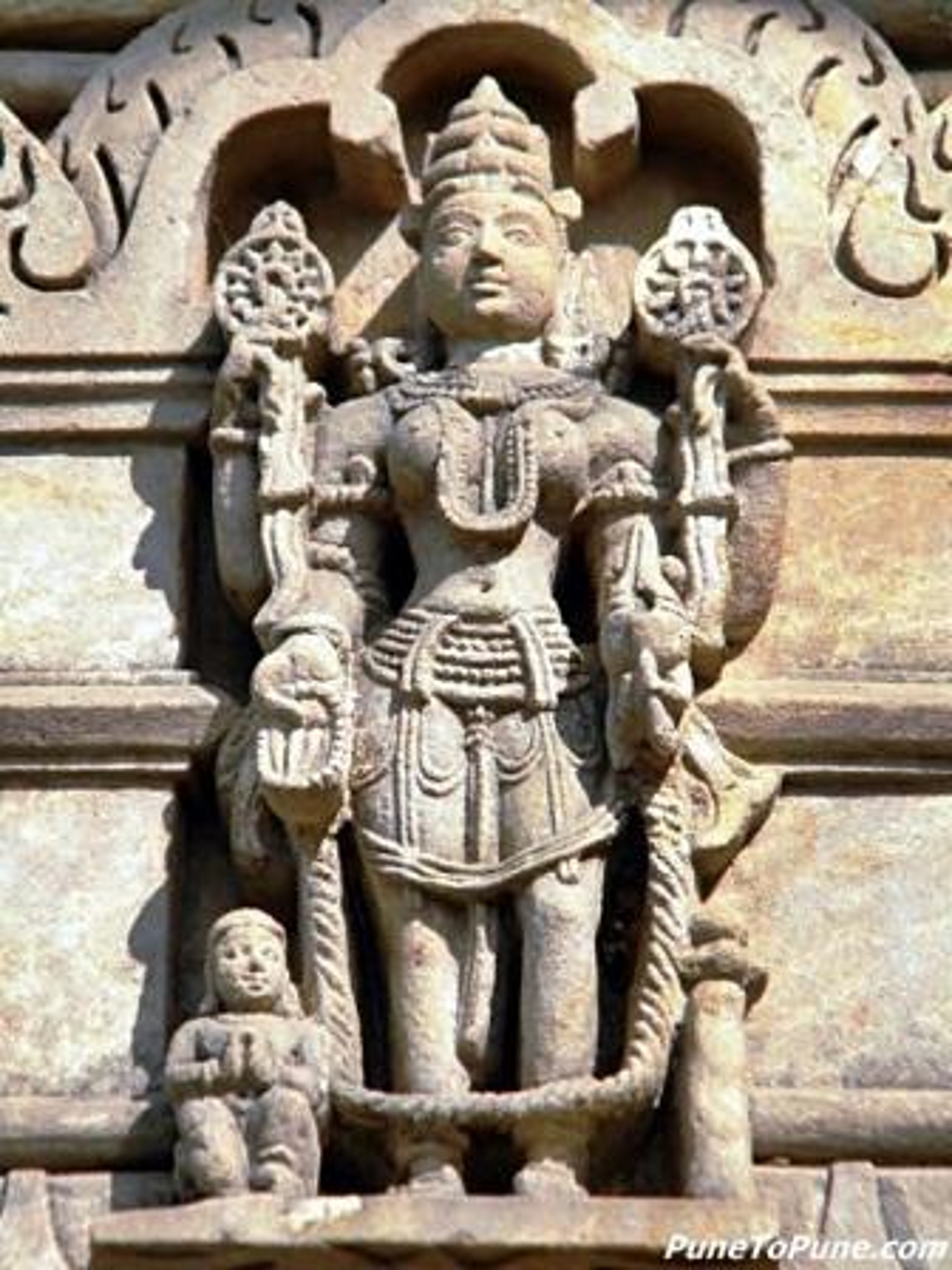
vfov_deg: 10.8
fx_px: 6710
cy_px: 635
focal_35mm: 183
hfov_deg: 8.1
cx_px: 476
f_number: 5.2
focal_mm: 33.1
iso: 80
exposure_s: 1/565
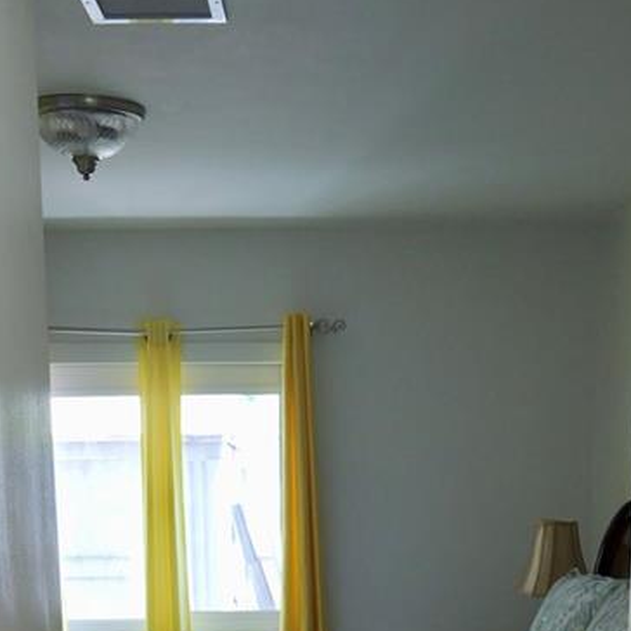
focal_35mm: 70
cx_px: 351
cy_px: 891
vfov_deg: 21.5
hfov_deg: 24.6
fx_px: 1444
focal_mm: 12
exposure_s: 1/125
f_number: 3.5
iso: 1000
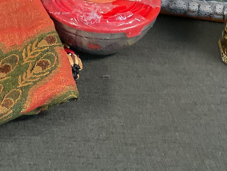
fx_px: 466
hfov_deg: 27.3
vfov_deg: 20.2
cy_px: 4
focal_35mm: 71
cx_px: 80
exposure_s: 1/60
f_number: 1.8
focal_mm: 3
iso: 250
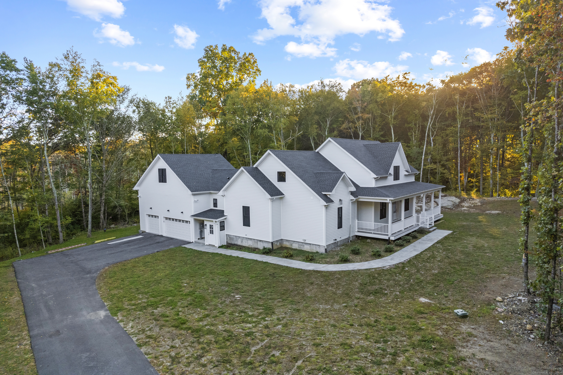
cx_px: 282
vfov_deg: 57.2
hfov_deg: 78.6
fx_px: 344
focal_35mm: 22
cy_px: 188
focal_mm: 8.38
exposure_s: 1/400
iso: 100
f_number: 2.8
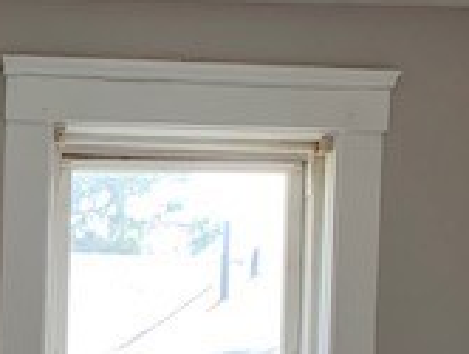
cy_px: 493
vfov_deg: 14.1
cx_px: -251
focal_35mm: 100
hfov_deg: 17.5
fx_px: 1357
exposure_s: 1/121
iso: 64
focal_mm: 4.25
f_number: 1.8
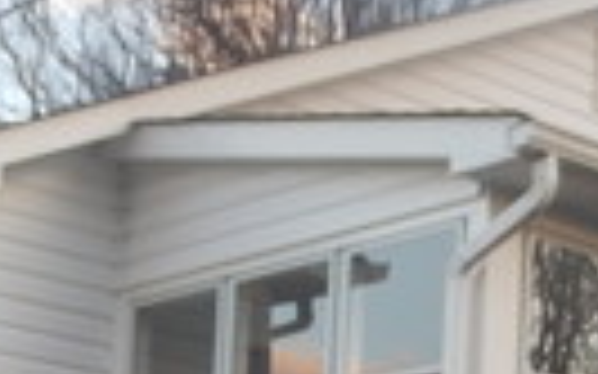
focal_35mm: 126
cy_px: 624
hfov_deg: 16.5
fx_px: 2053
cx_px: 133
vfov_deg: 9.9
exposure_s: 1/80
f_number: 3.4
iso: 125
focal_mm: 4.5
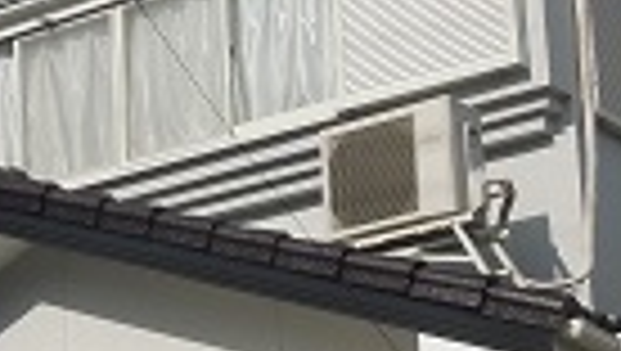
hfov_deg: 15.5
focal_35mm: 138
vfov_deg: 8.7
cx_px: 194
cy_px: 430
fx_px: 2275
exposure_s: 1/1600
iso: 100
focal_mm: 6.3
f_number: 3.7
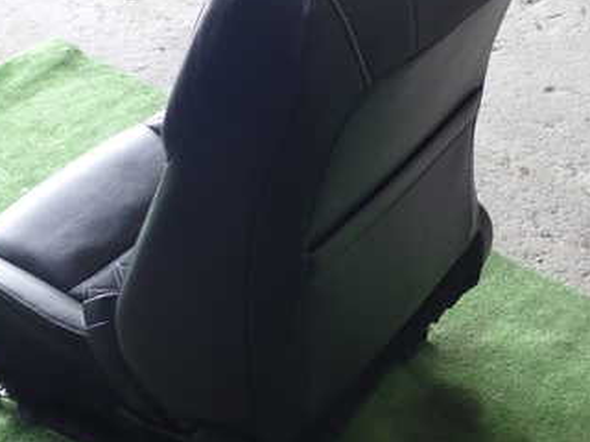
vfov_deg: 24.4
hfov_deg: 32.2
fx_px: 1023
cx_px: 264
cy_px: 169
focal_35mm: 60
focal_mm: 5.79
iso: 200
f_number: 2.4
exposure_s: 1/30
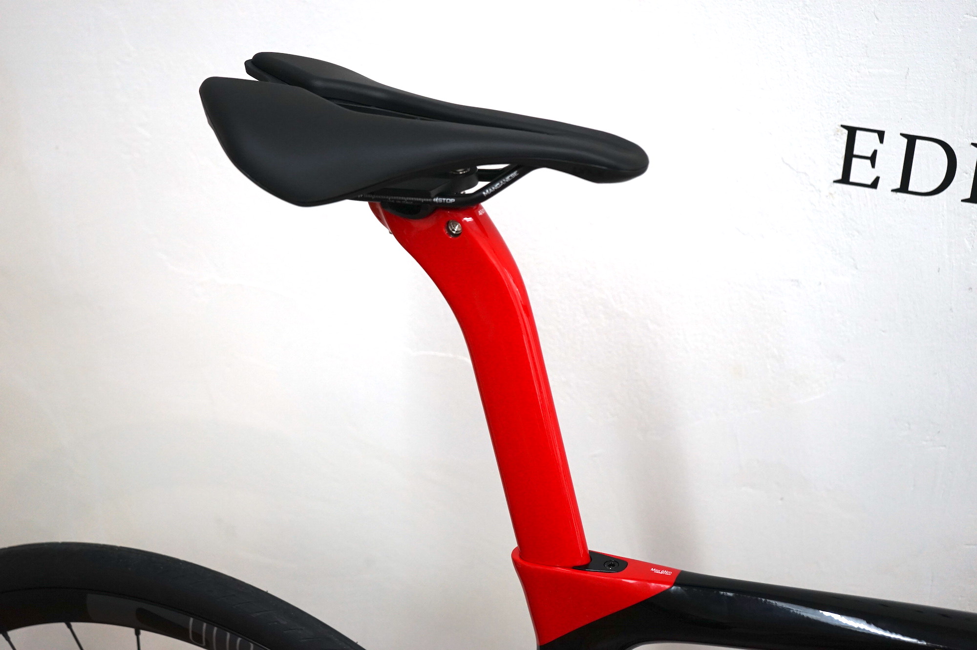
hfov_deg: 36.9
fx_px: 1464
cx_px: 488
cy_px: 325
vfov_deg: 25.0
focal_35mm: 54
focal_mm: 54
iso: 1000
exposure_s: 1/160
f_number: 5
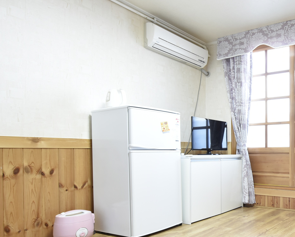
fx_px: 253
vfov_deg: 49.3
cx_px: 285
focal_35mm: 29
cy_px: 155
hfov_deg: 50.7
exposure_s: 1/20
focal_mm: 14
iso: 1600
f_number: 6.7
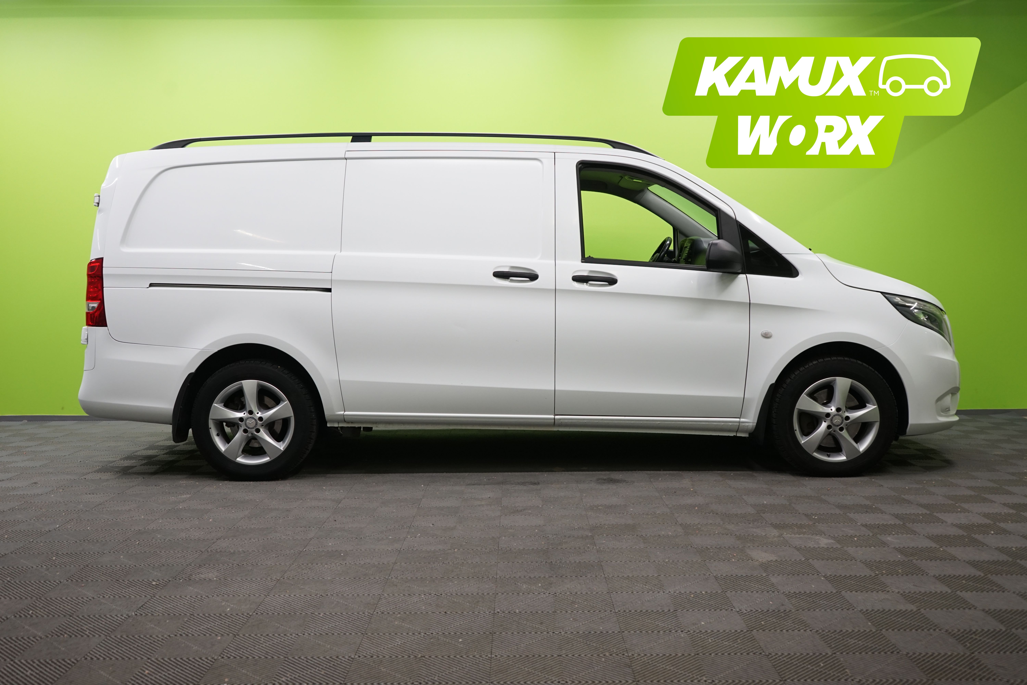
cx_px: 514
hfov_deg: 54.4
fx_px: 998
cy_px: 342
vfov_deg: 37.9
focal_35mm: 35
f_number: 5
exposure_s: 1/60
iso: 800
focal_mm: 35
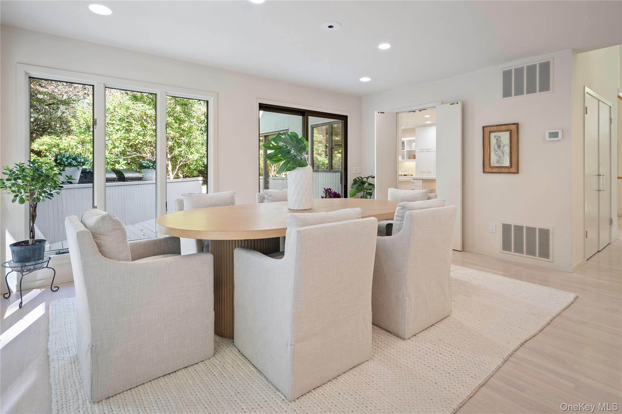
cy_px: 207
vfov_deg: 70.4
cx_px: 311
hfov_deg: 93.3
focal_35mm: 17
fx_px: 294
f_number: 9
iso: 250
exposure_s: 1/2.5
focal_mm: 17
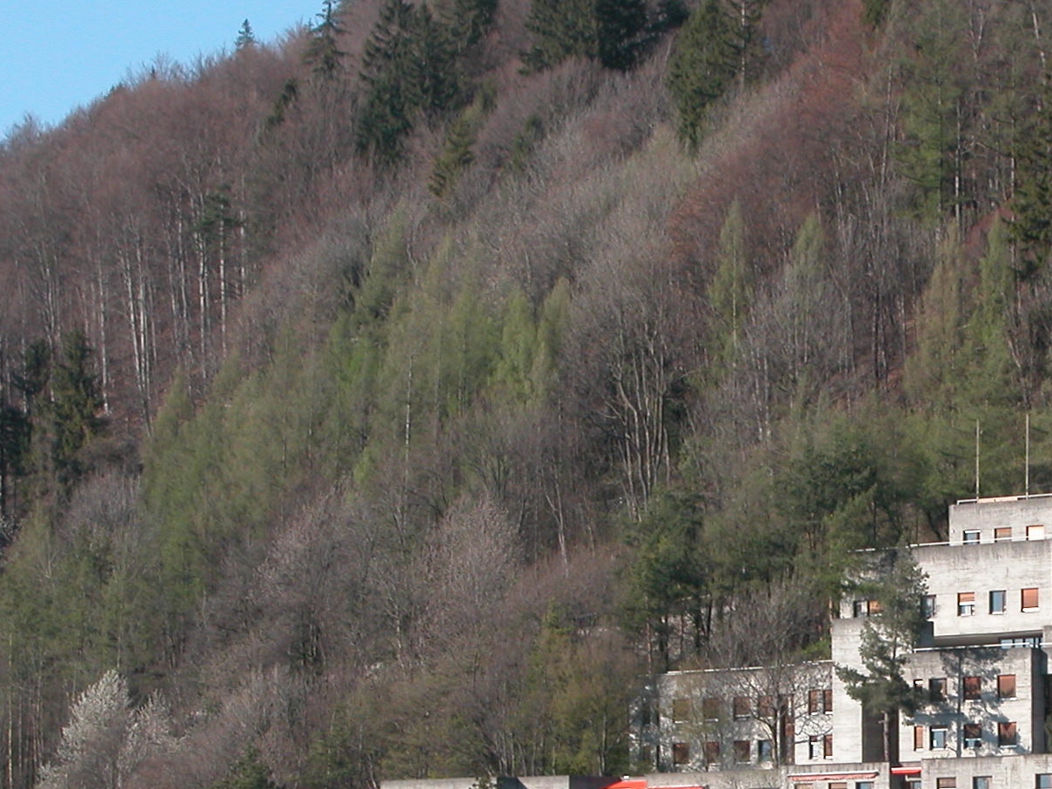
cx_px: 941
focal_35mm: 180
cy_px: 765
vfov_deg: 8.2
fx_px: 5471
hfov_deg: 10.9
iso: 100
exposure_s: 1/240
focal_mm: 21.4
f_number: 6
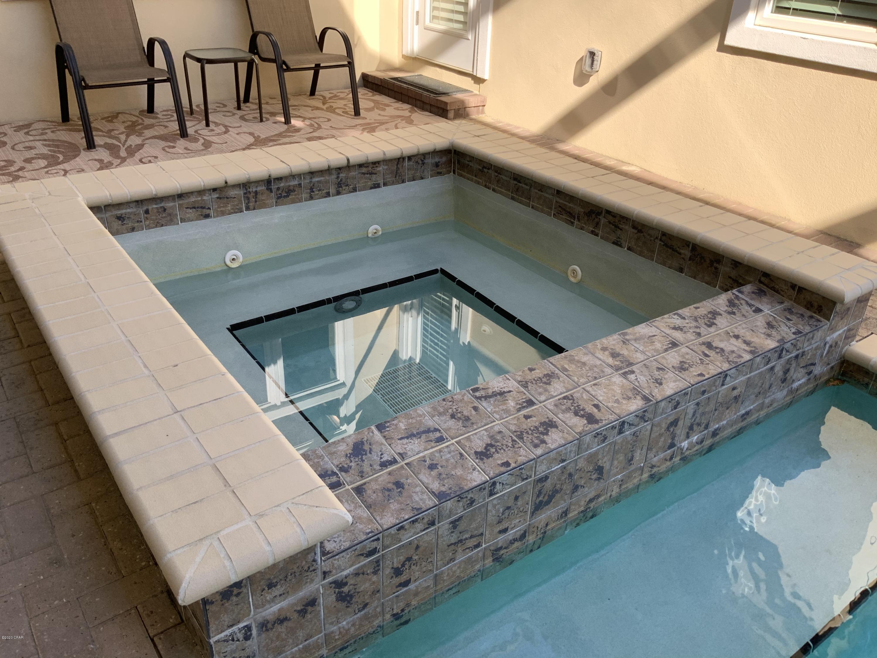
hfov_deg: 61.7
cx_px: 438
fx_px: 735
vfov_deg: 48.2
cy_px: 329
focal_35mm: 29
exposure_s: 1/194
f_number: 1.8
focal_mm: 3
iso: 16
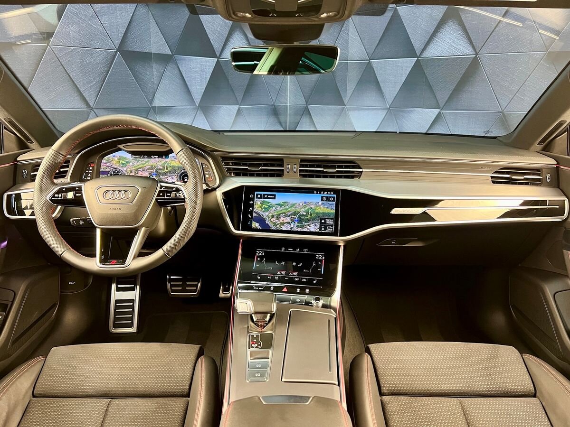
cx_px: 285
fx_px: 428
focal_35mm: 26
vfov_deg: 53.1
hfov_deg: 67.3
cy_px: 214
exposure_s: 1/60
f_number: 1.5
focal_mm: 5.7
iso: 400
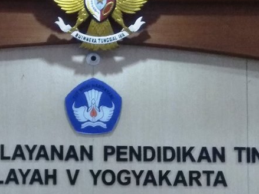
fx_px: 367
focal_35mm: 49
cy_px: 167
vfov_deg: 28.7
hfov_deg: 38.4
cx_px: 84
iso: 500
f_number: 2
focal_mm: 3.57
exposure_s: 1/25
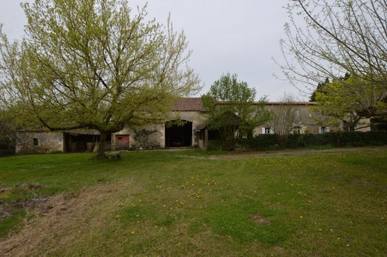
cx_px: 194
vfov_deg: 77.2
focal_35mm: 15
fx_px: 161
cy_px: 128
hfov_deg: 100.5
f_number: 7.1
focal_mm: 10
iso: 100
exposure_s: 1/200
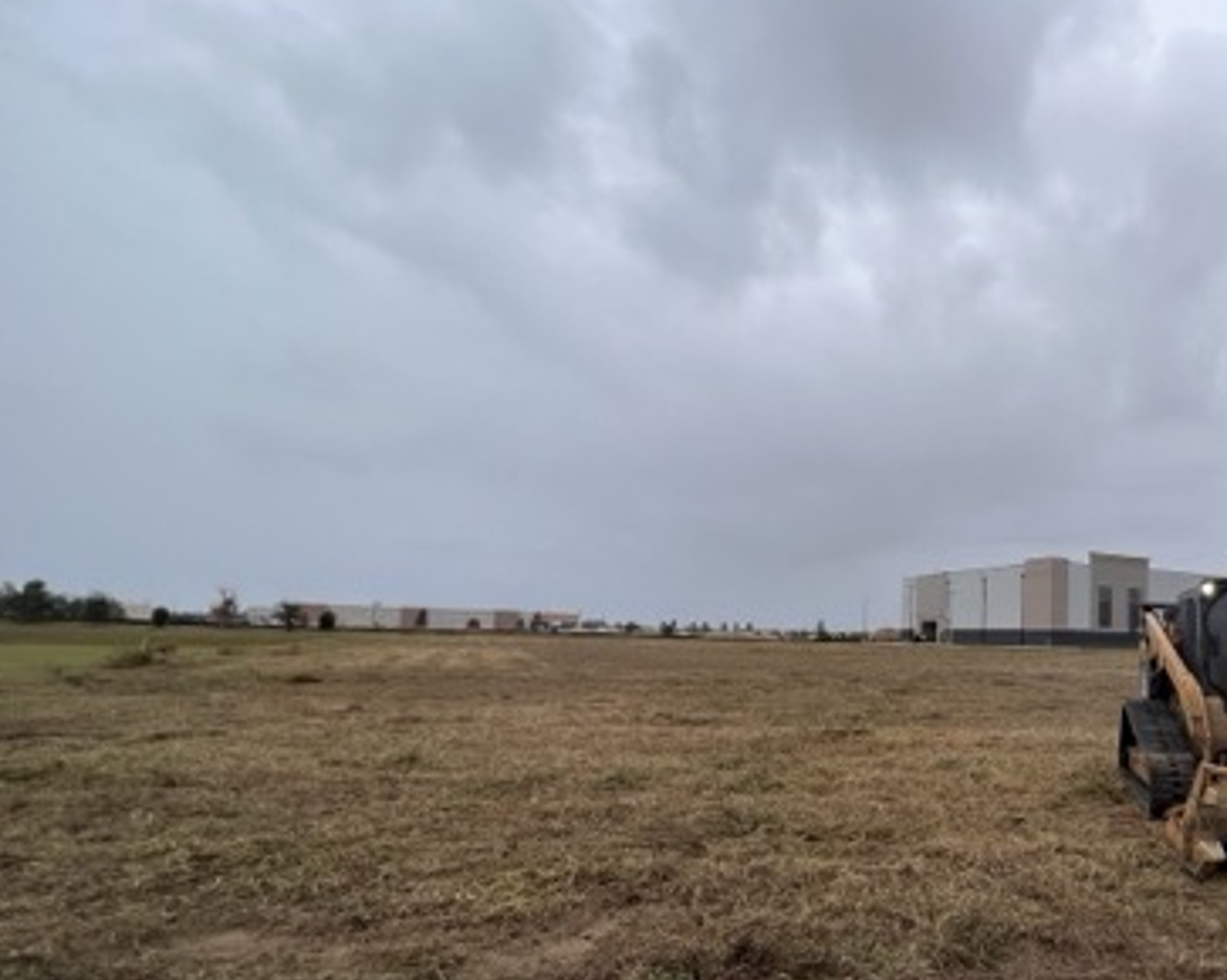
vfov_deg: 65.2
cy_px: 554
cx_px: 990
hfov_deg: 69.7
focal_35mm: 21
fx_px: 762
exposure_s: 1/1393
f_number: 1.8
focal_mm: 1.57
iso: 32
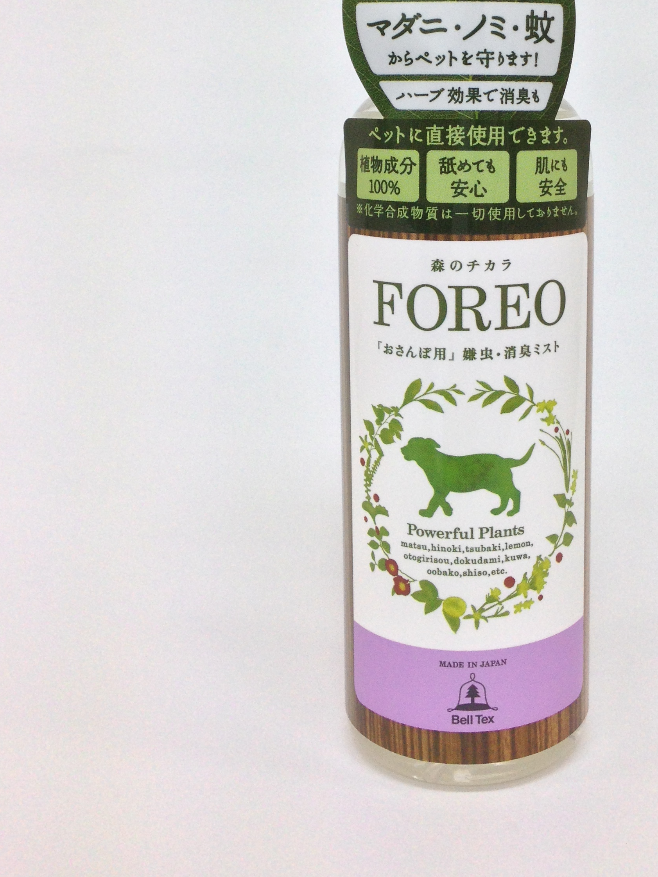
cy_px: 250
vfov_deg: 38.9
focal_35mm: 48
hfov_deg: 29.9
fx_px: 1217
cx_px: 467
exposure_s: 1/120
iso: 80
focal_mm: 4.12
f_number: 2.4
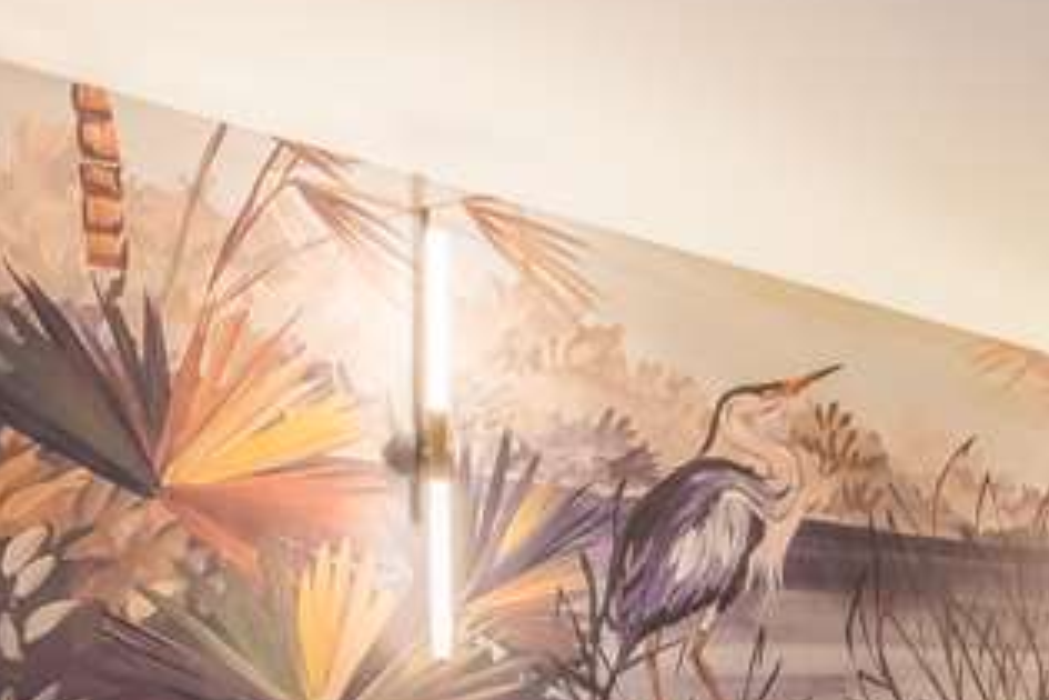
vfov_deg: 31.4
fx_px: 1136
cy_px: 713
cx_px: 1104
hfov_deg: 41.4
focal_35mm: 39
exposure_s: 1/3
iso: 320
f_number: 13
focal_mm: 8
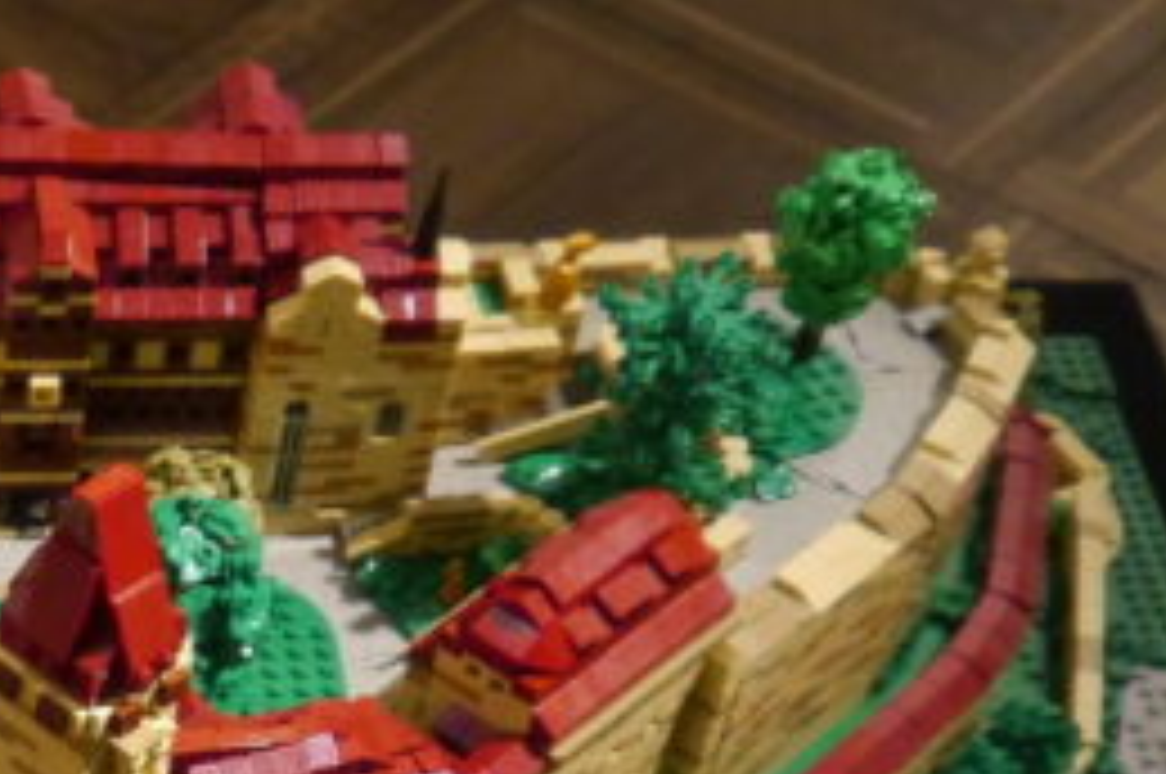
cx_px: -419
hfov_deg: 16.5
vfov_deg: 11.4
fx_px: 3752
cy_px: 1123
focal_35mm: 116
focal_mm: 14
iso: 800
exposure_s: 1/60
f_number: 3.5
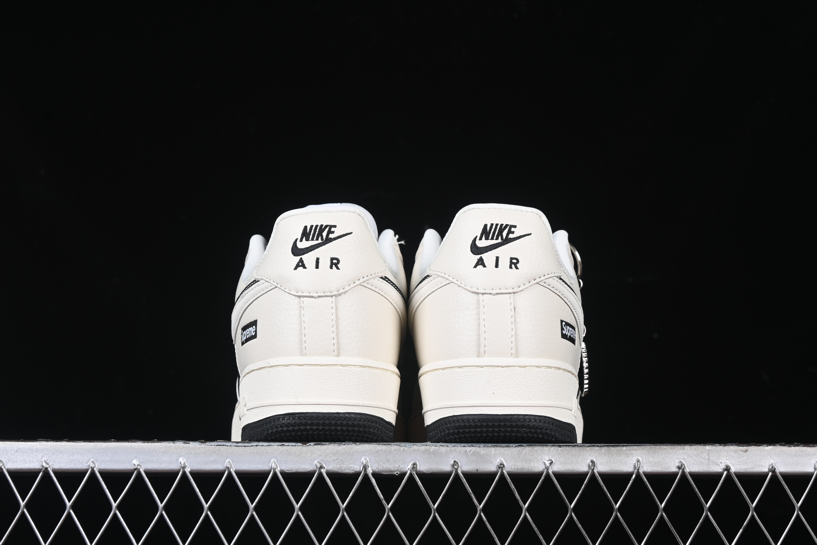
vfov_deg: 18.2
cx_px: 408
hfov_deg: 27.0
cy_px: 272
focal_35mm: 75
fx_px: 1702
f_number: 8
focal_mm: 50
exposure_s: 1/60
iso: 160
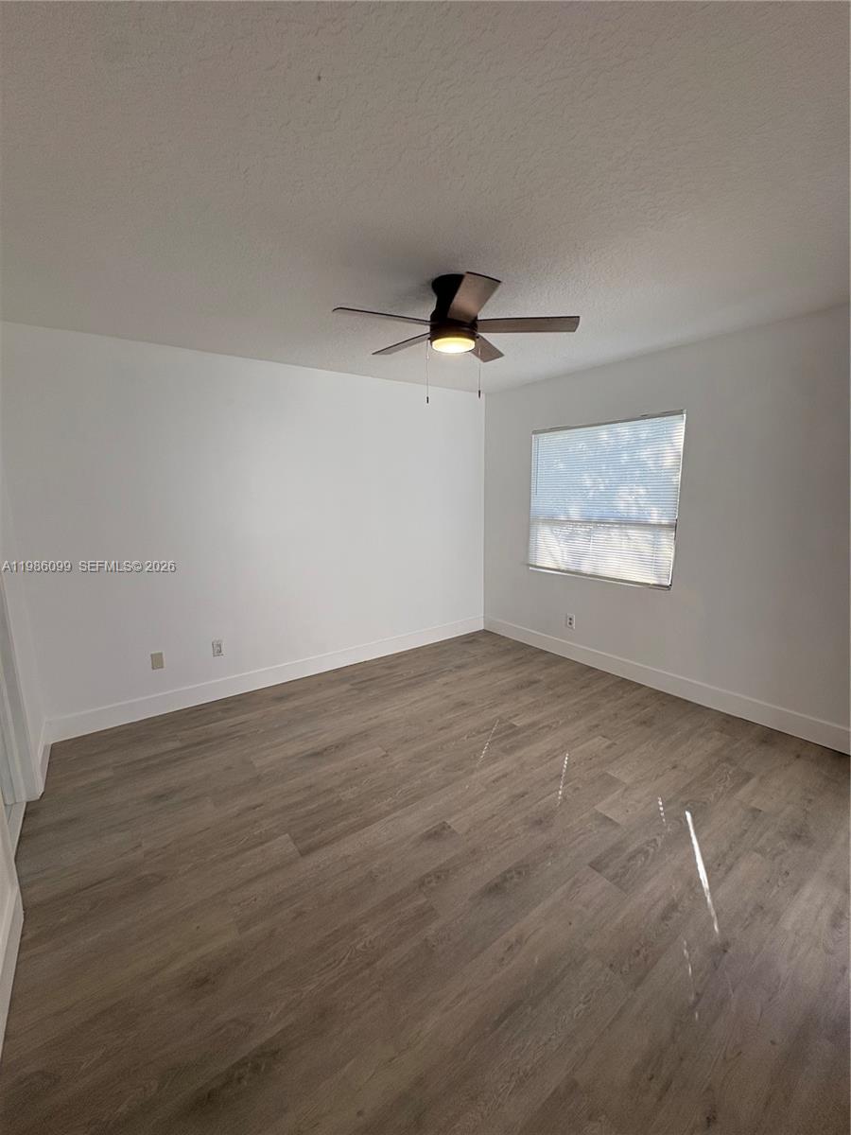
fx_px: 459
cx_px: 426
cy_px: 568
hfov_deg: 85.7
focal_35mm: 14
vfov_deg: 102.1
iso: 64
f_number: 2.2
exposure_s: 1/120
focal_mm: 2.22
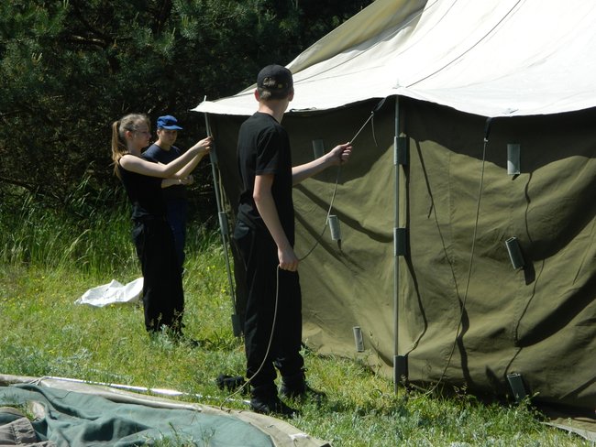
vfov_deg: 14.4
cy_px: 224
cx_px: 298
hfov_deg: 19.1
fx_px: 1774
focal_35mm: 103
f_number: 4.5
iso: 80
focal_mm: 18.6
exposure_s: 1/640
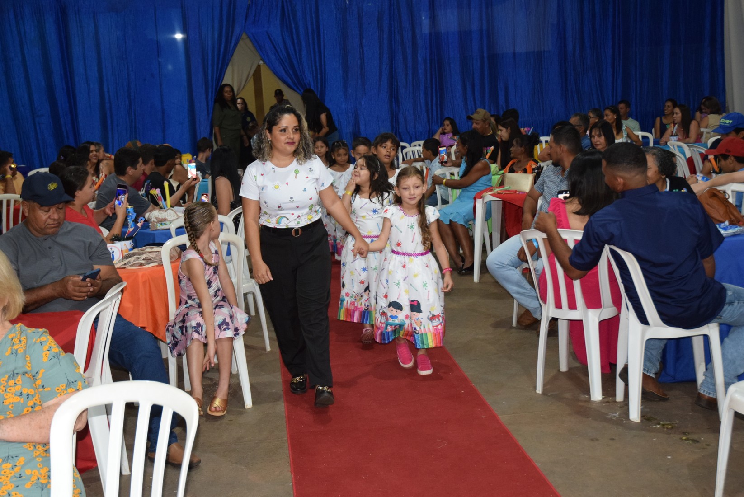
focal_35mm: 46
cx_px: 372
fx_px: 962
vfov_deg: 29.0
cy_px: 248
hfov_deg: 42.3
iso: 2000
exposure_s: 1/60
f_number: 4
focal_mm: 31
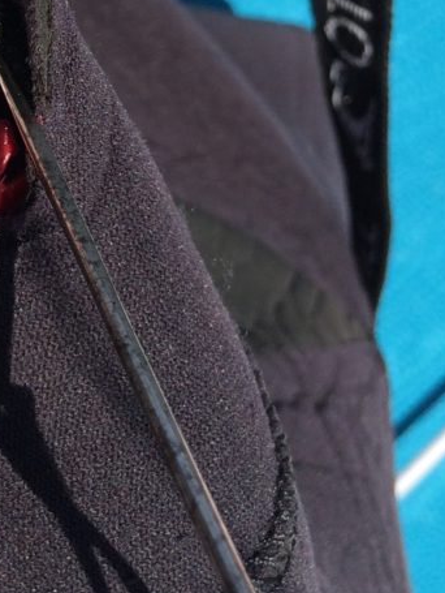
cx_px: -120
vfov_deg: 22.3
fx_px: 1489
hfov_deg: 16.2
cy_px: 160
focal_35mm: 87
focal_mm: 4.15
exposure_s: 1/1786
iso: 32
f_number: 2.2
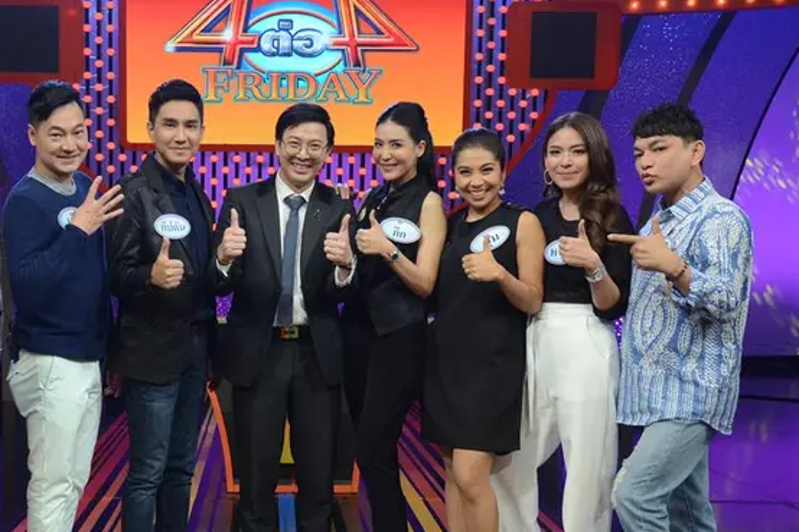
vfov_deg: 25.6
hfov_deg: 37.2
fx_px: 1169
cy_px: 316
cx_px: 241
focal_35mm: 53
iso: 1000
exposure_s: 1/250
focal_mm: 25
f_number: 5.6
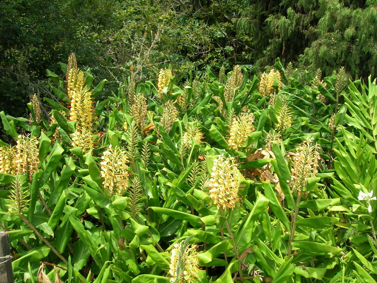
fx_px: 370
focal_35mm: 34
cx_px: 188
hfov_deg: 54.0
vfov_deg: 41.8
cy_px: 142
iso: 50
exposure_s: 1/91.6
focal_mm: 5.7
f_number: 4.9
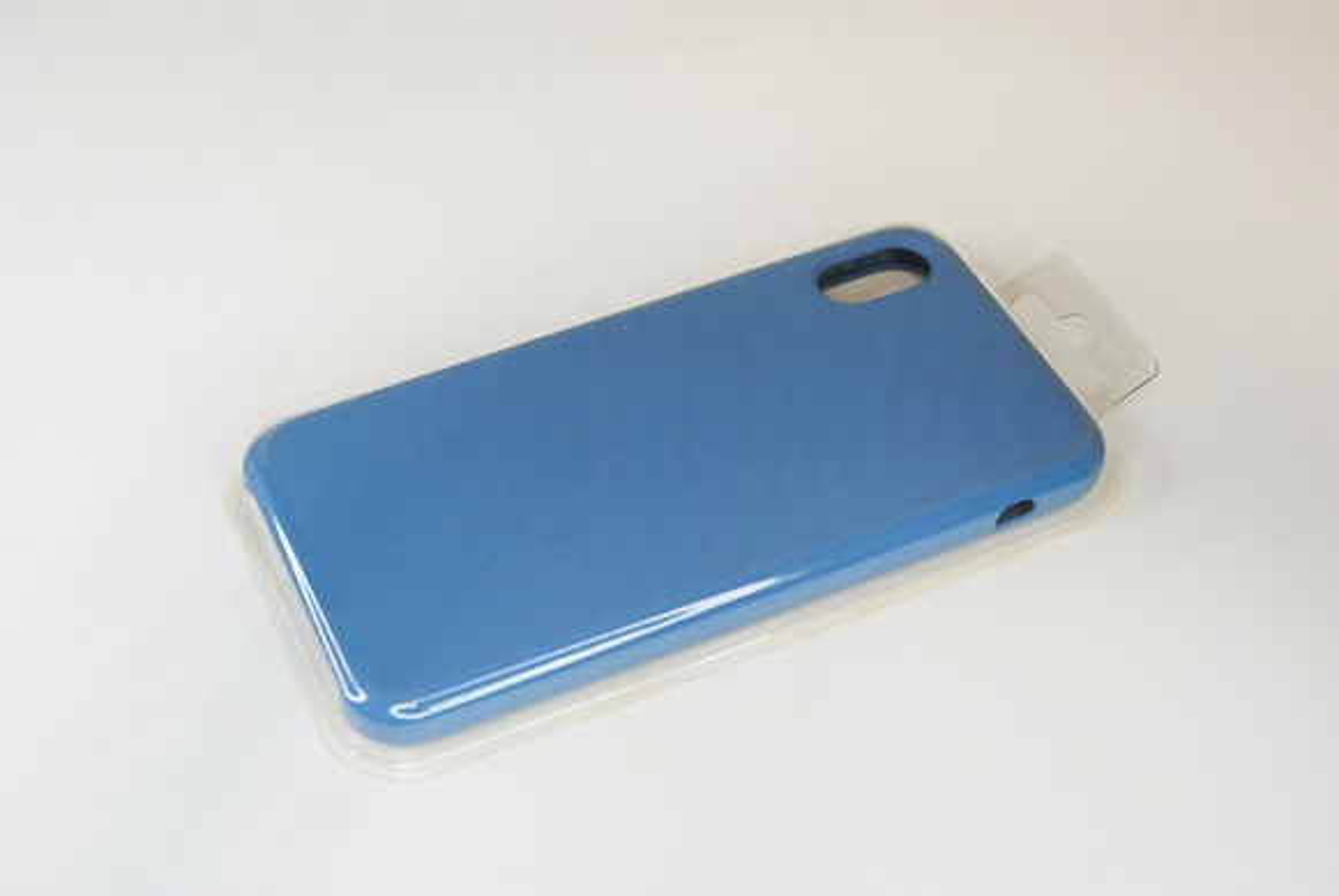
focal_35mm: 60
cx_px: 670
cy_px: 448
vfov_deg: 22.7
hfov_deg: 33.4
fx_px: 2234
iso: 1600
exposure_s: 1/160
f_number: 5.6
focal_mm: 40
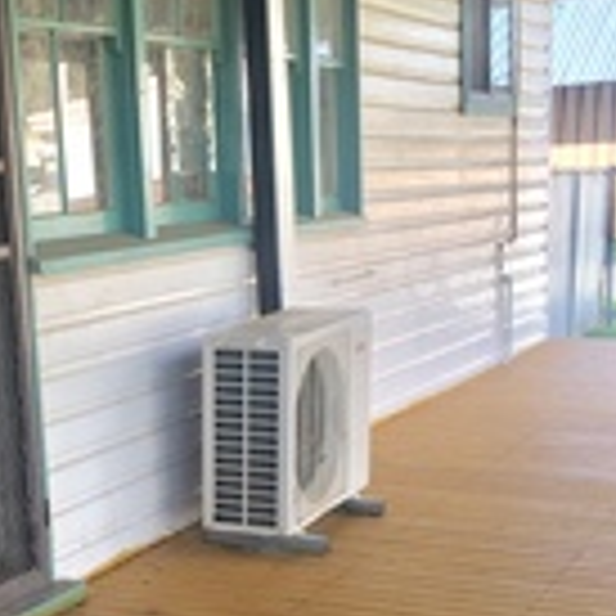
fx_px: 1510
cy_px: 508
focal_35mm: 75
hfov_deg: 22.4
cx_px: 49
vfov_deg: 22.7
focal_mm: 4.15
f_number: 2.2
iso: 32
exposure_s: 1/213
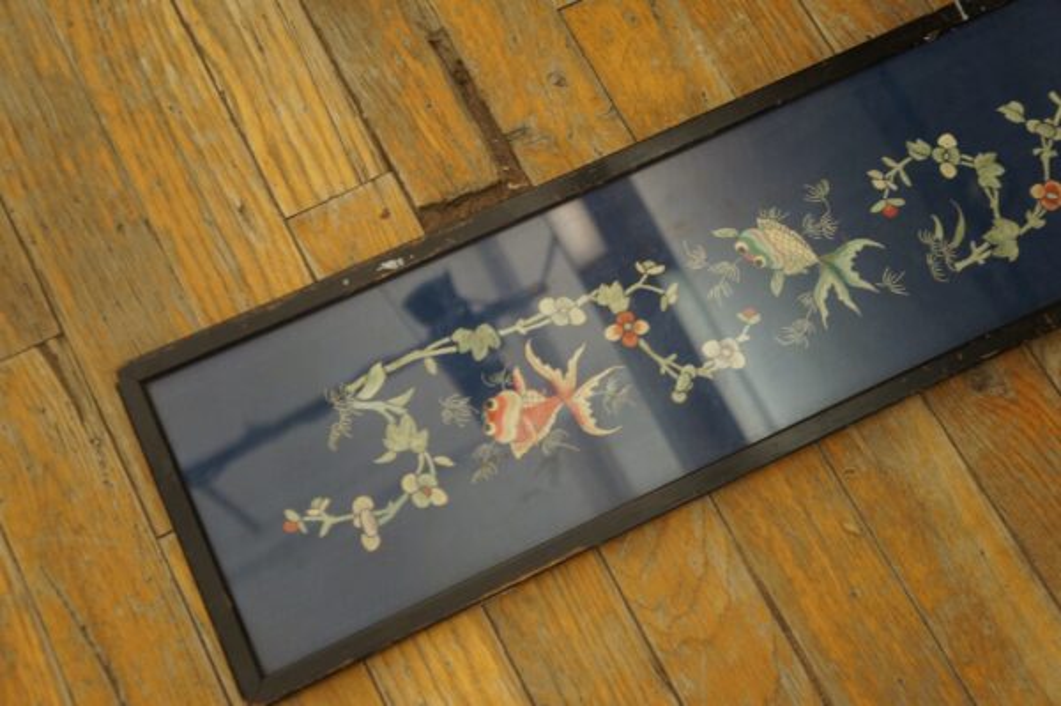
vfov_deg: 30.8
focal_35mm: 44
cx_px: 530
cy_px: 353
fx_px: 1281
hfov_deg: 45.0
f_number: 4
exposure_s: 1/60
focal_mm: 29
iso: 1000
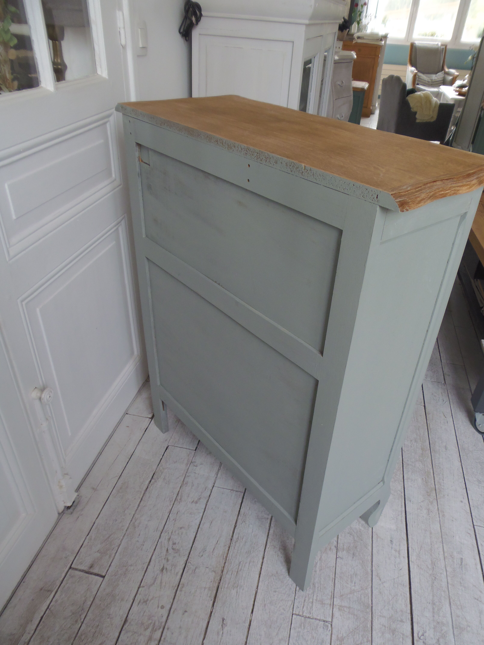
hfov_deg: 56.8
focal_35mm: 24
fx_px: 447
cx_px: 242
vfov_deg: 71.6
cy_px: 322
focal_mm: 4.3
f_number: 2.9
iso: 100
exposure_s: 1/30
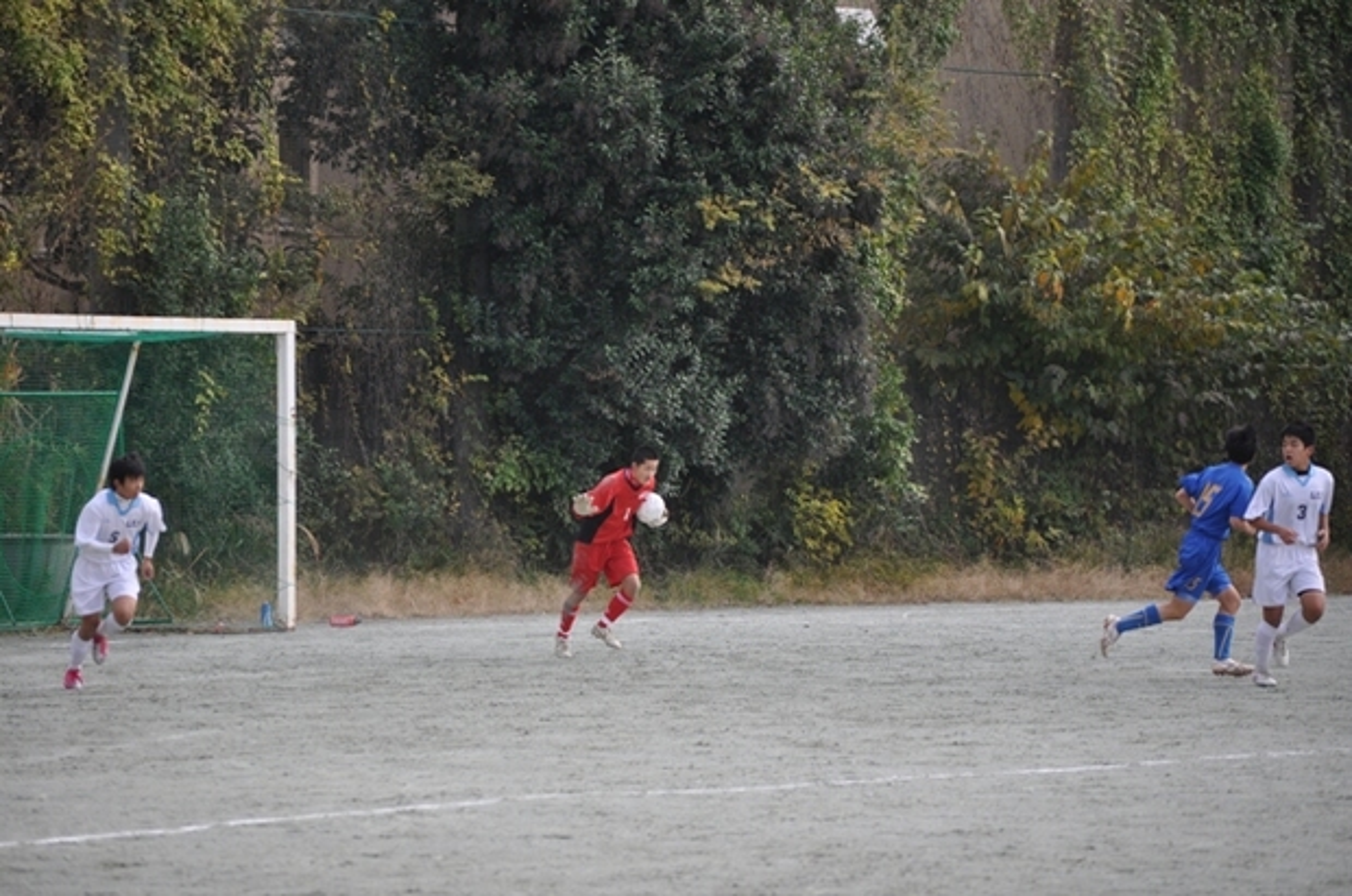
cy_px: 448
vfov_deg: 8.3
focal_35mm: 165
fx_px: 6185
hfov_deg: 12.5
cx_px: 676
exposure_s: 1/1000
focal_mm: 110
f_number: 4.5
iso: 400
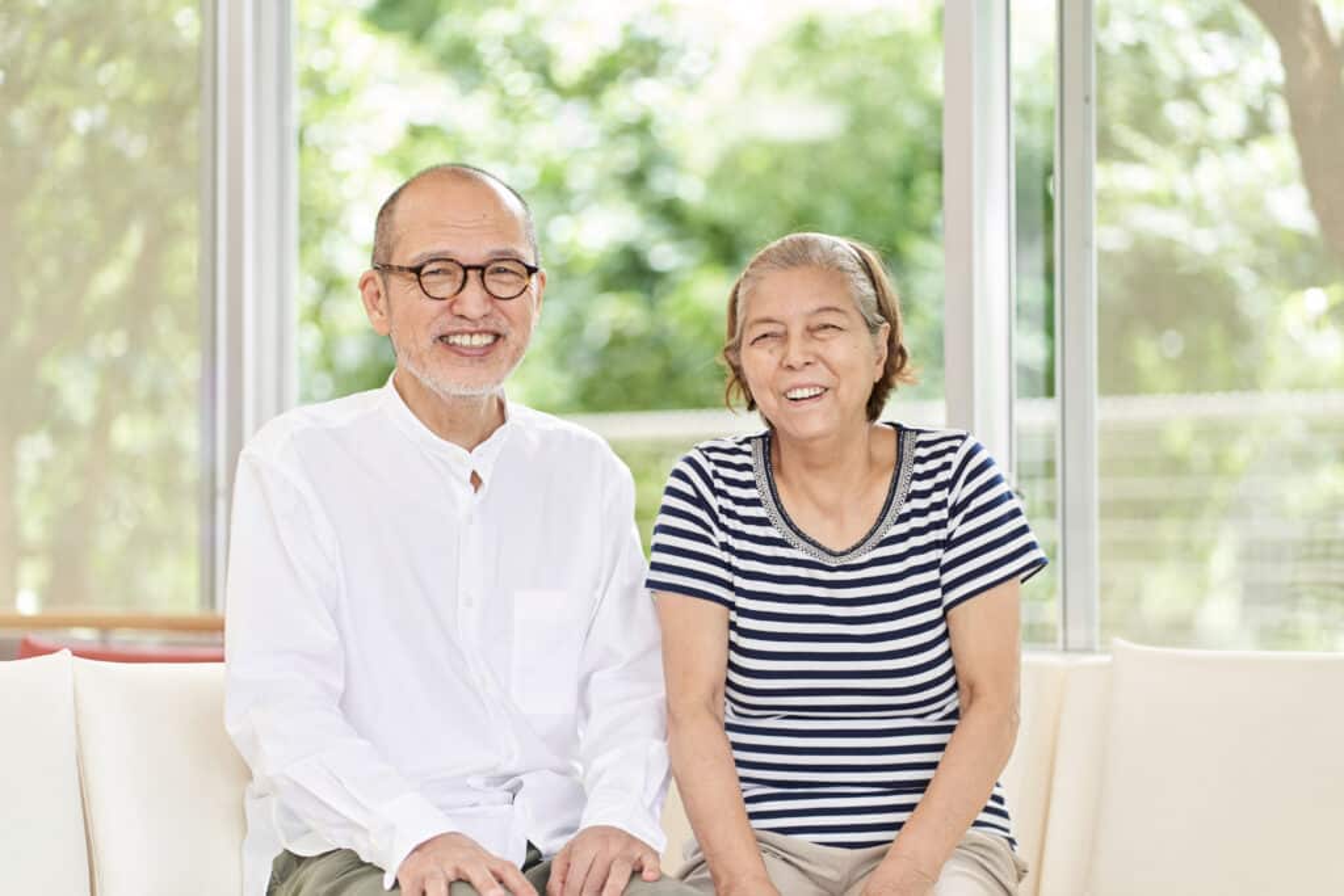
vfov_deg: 16.1
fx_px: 3174
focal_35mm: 85
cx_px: 672
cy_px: 448
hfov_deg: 23.9
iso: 160
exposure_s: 1/125
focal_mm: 85
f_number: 2
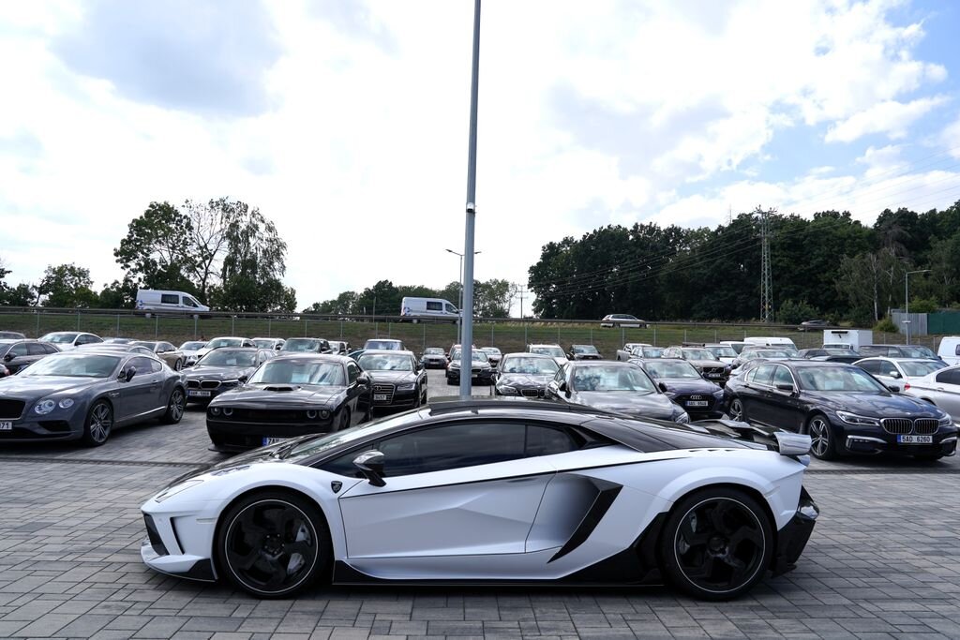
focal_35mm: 24
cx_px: 480
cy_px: 320
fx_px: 640
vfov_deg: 53.1
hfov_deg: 73.7
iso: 100
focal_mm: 24
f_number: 8
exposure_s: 1/320
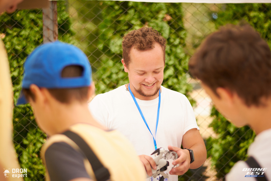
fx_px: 564
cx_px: 136
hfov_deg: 27.0
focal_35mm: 75
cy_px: 90
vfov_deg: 18.2
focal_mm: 50
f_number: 1.8
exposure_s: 1/4000
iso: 320
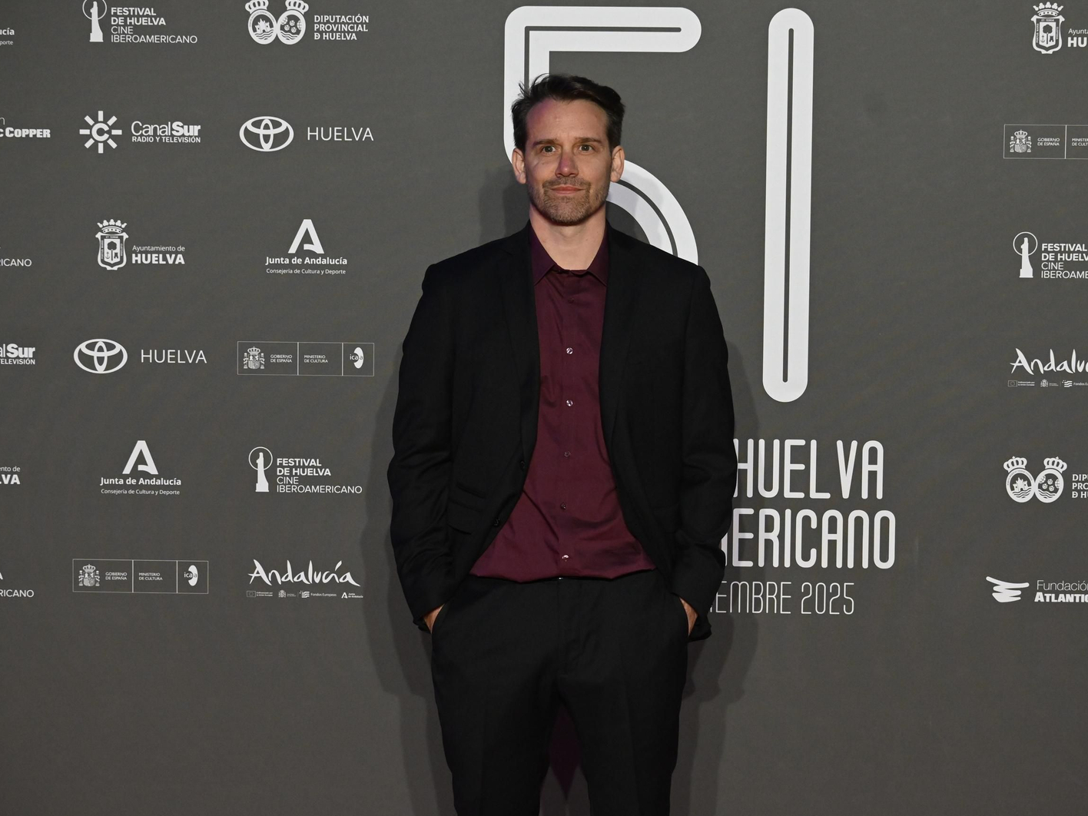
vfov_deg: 14.6
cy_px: 408
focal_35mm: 101
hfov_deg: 19.4
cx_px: 585
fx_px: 3174
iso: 3200
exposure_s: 1/320
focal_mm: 62
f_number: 6.3
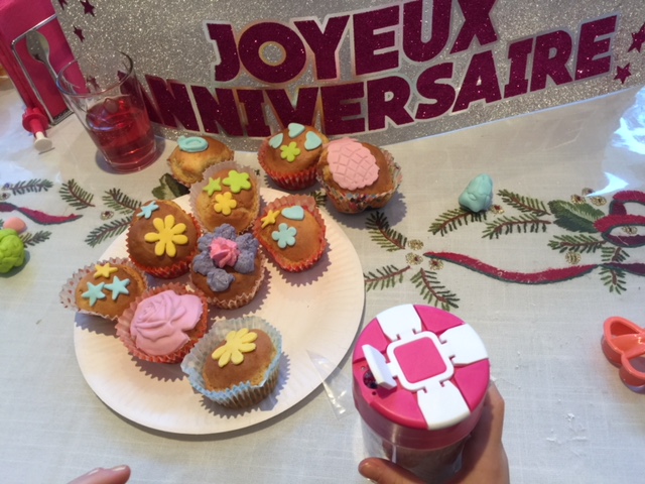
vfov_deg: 48.2
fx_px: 540
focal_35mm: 29
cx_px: 322
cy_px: 242
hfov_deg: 61.7
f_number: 2.2
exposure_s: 1/17
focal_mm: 4.15
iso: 50
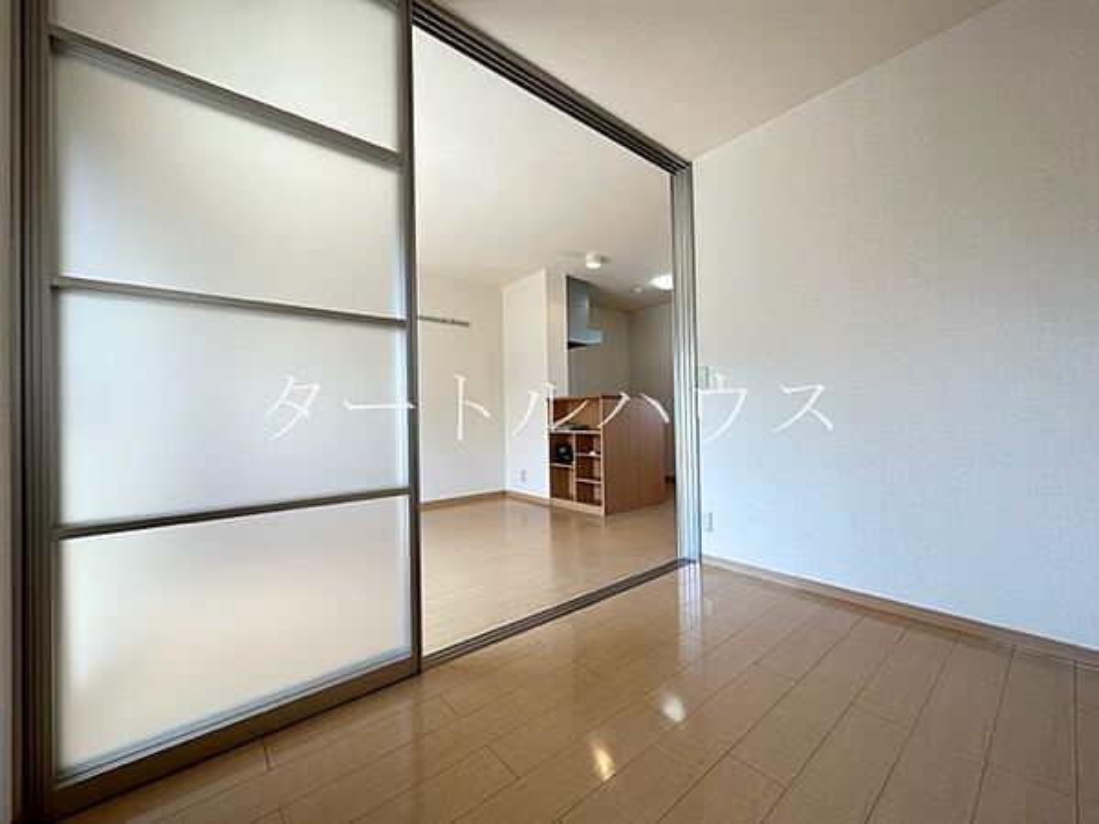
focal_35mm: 14
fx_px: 444
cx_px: 550
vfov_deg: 85.7
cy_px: 412
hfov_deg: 102.1
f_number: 2.2
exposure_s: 1/120
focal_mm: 2.22
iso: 100
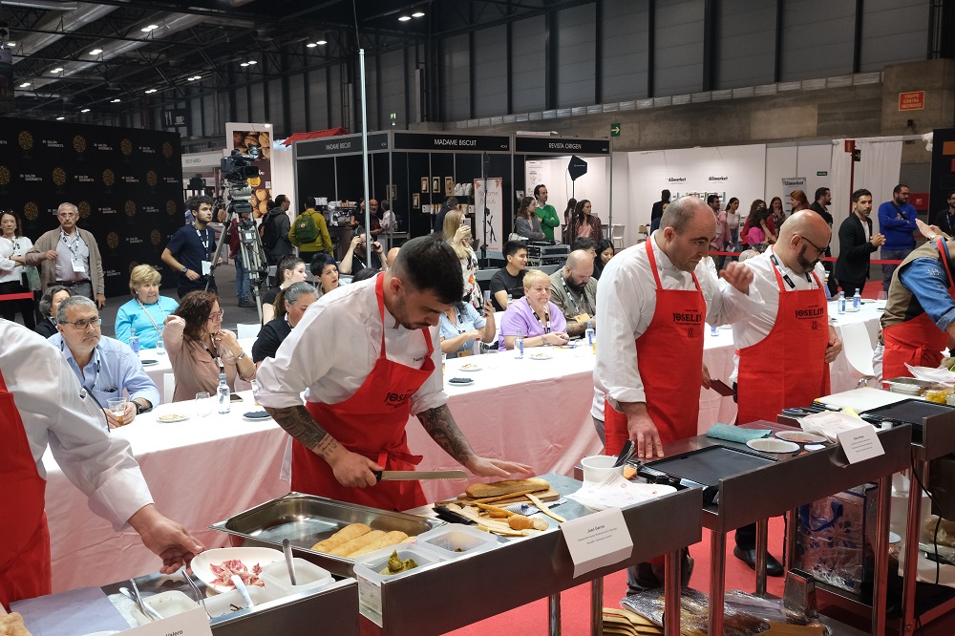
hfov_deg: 57.2
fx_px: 875
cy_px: 318
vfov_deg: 39.9
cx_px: 478
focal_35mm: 33
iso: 2000
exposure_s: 1/125
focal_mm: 22.3
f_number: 6.4
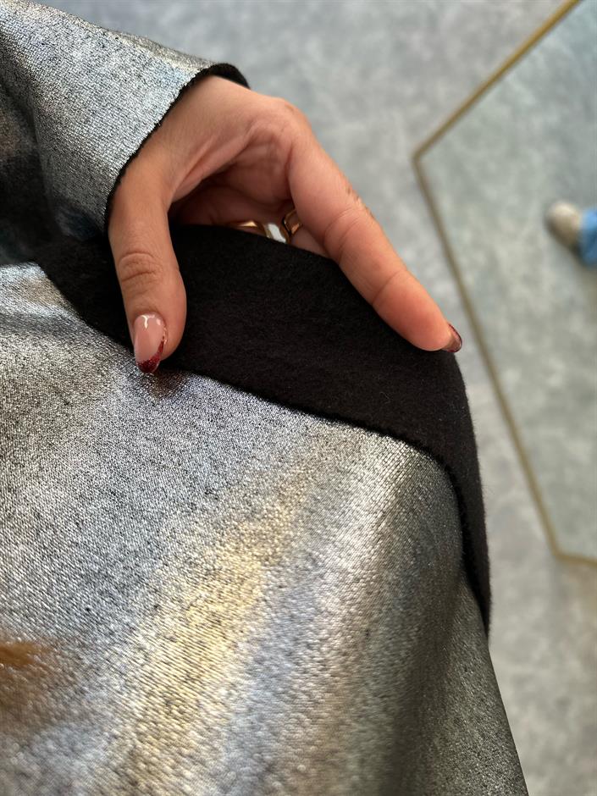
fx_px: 552
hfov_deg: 56.8
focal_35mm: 24
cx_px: 298
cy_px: 398
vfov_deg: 71.6
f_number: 1.78
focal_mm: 6.86
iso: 125
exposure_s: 1/121
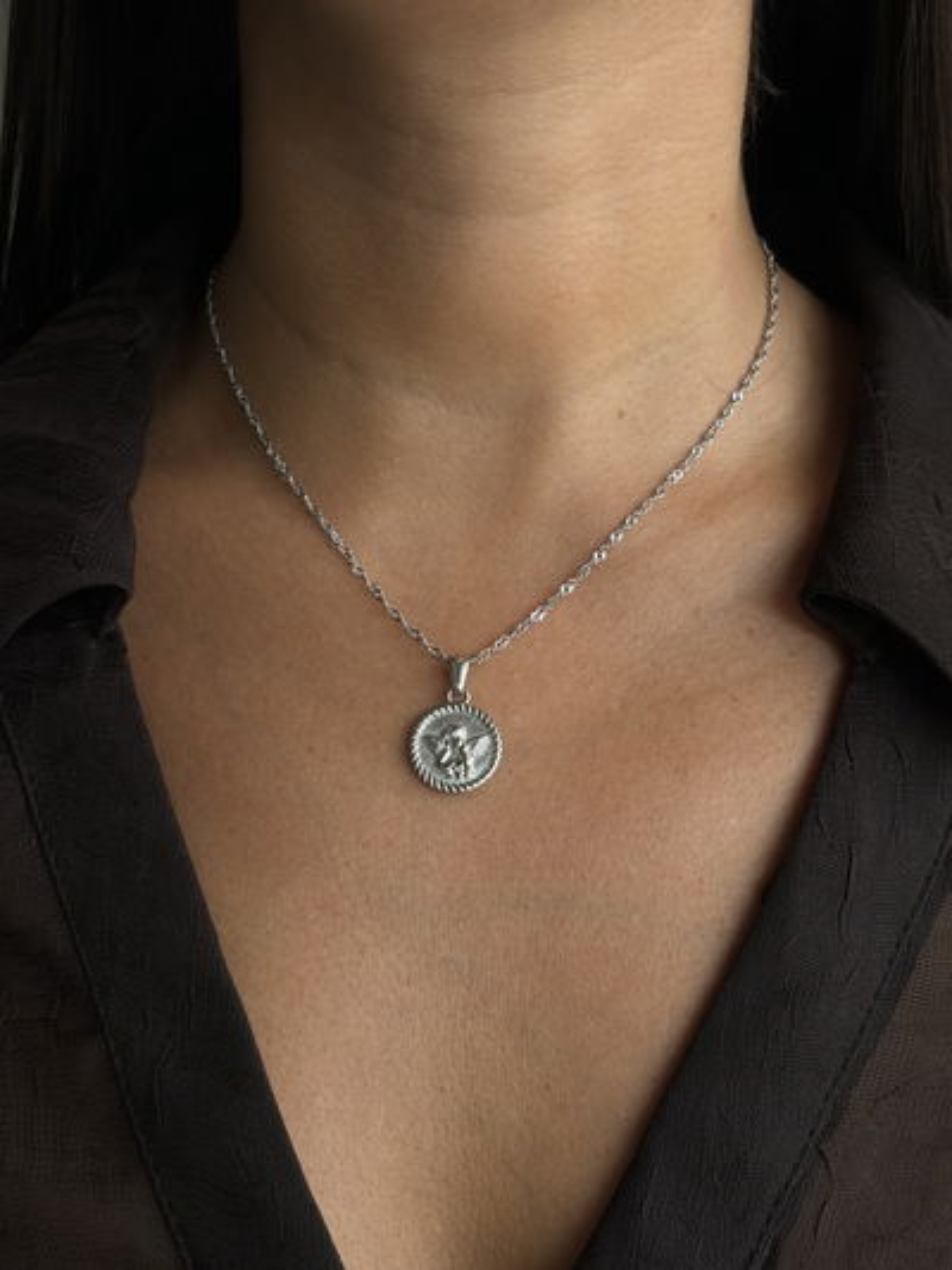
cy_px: 635
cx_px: 476
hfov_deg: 28.0
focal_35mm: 52
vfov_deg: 36.8
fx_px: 1906
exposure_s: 1/121
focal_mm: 5.96
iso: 25
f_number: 1.6
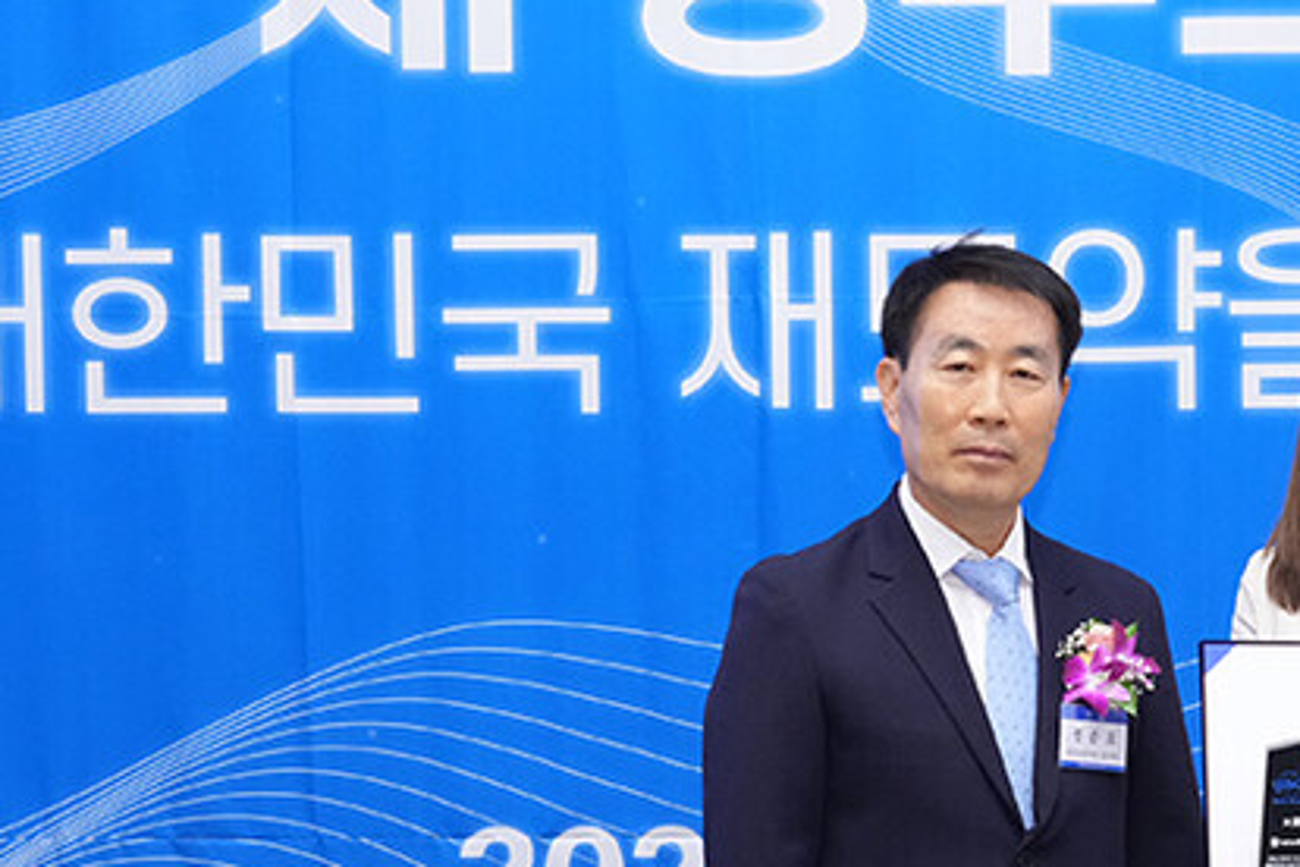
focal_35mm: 146
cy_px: 597
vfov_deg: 9.4
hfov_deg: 13.9
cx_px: 1156
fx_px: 5272
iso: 3200
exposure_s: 1/100
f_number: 5
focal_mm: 63
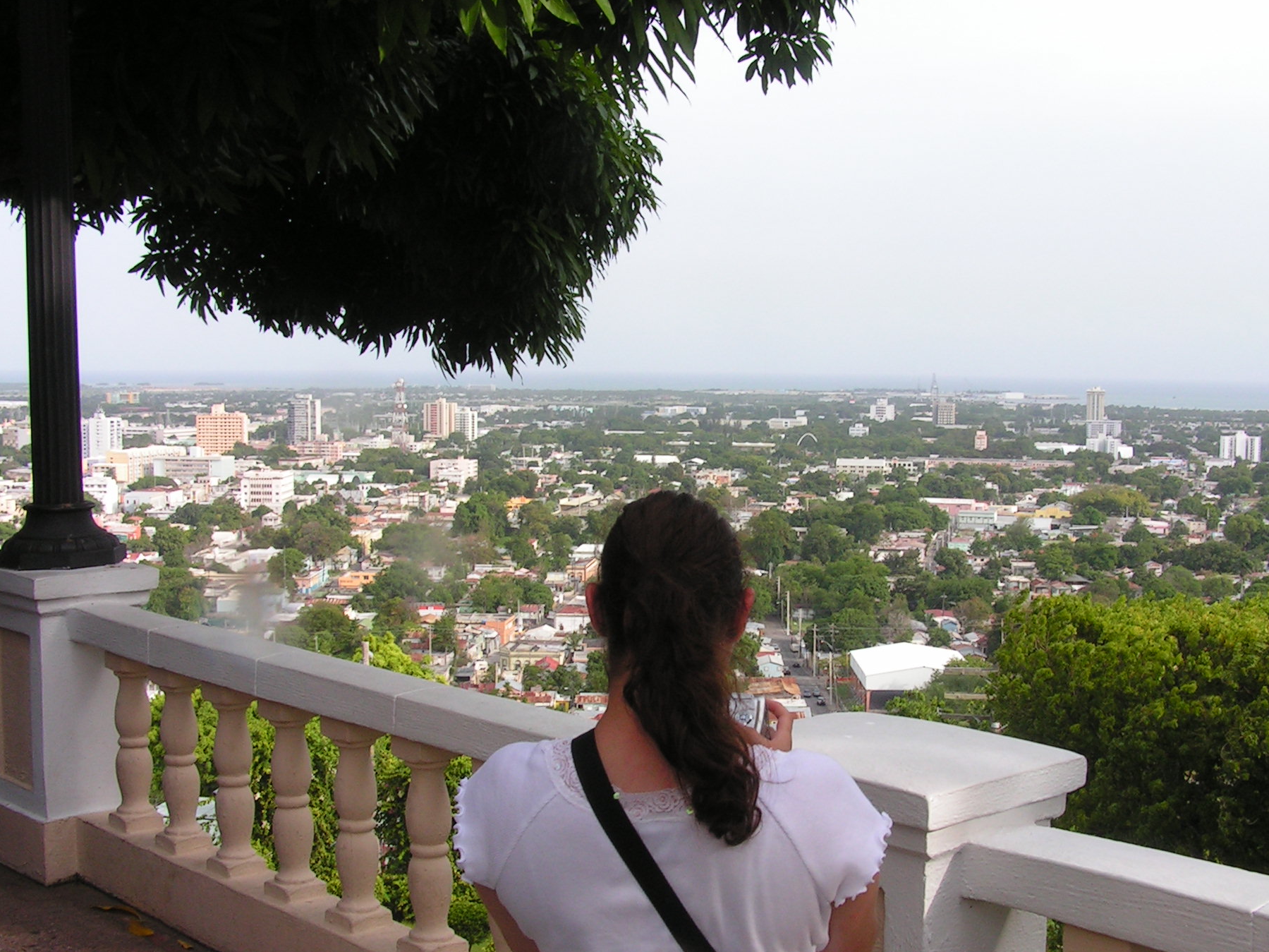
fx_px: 1760
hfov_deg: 39.5
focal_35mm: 48
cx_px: 743
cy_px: 558
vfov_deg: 30.2
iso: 50
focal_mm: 6.3
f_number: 5.6
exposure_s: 1/125
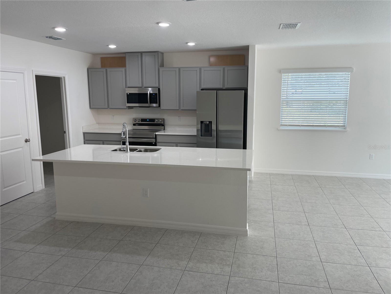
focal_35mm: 26
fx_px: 294
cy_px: 147
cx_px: 196
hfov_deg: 67.3
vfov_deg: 53.1
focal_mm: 4.2
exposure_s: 1/120
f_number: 1.6
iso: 32
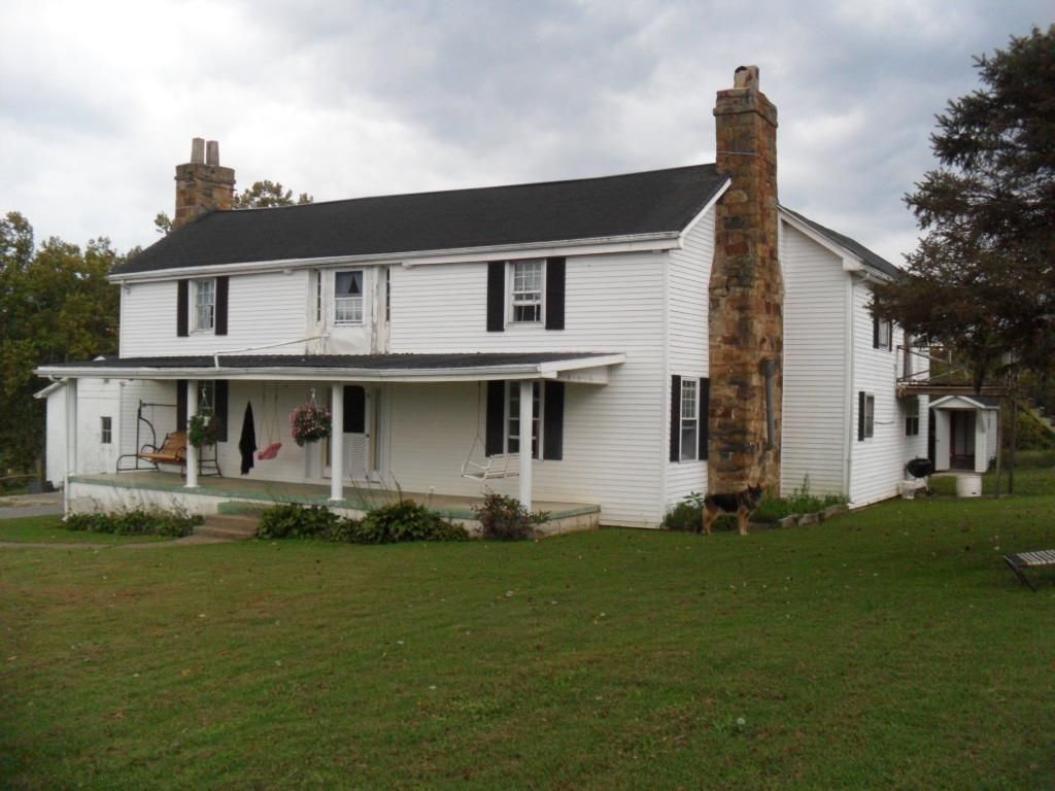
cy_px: 396
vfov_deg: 40.7
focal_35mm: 35
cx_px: 528
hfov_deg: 52.6
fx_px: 1067
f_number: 3
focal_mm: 6.3
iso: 200
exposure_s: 1/45
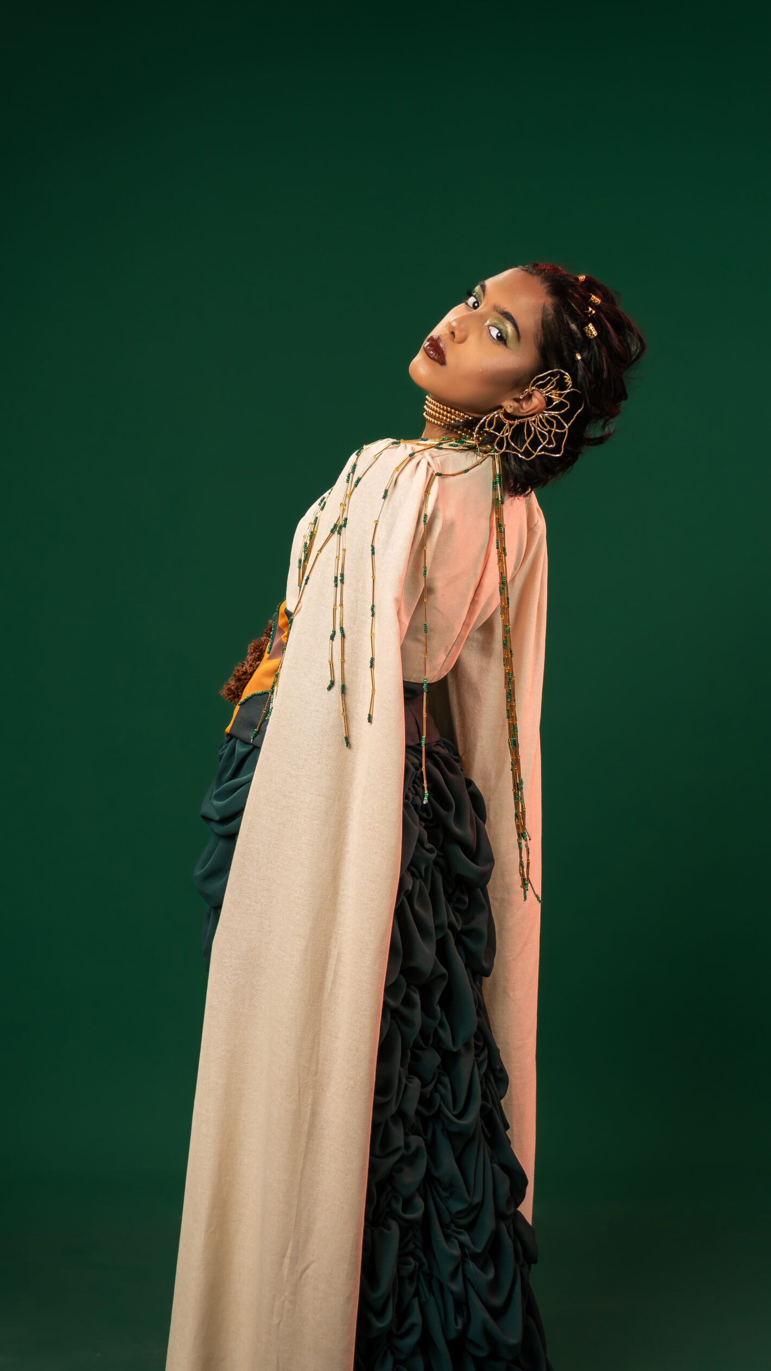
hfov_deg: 21.6
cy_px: 688
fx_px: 2018
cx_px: 419
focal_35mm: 56
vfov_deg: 37.5
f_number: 5.6
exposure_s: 1/100
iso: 100
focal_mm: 35
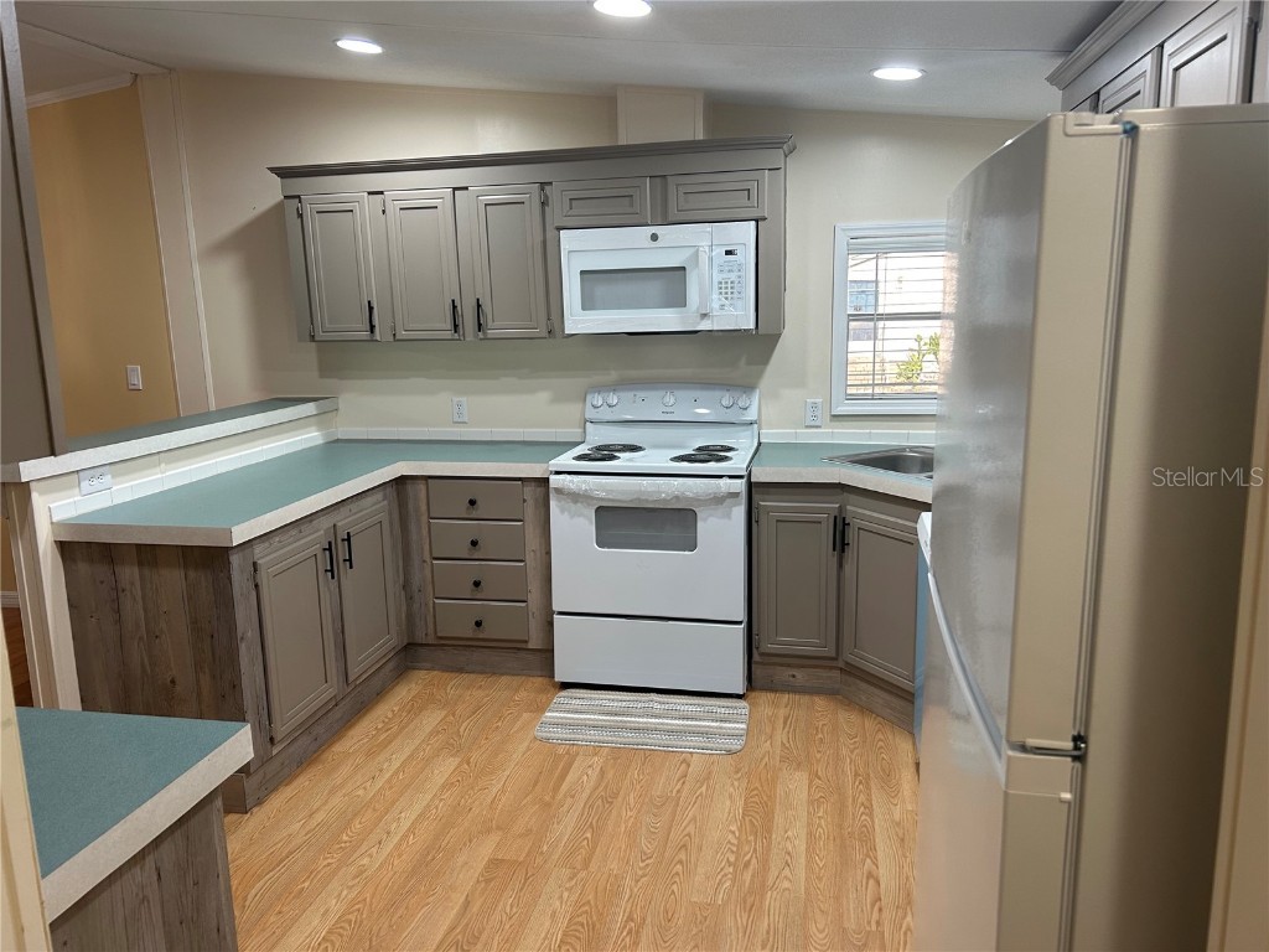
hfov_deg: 67.3
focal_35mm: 26
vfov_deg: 53.1
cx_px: 634
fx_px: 953
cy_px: 476
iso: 100
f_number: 1.5
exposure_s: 1/120
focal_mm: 5.7
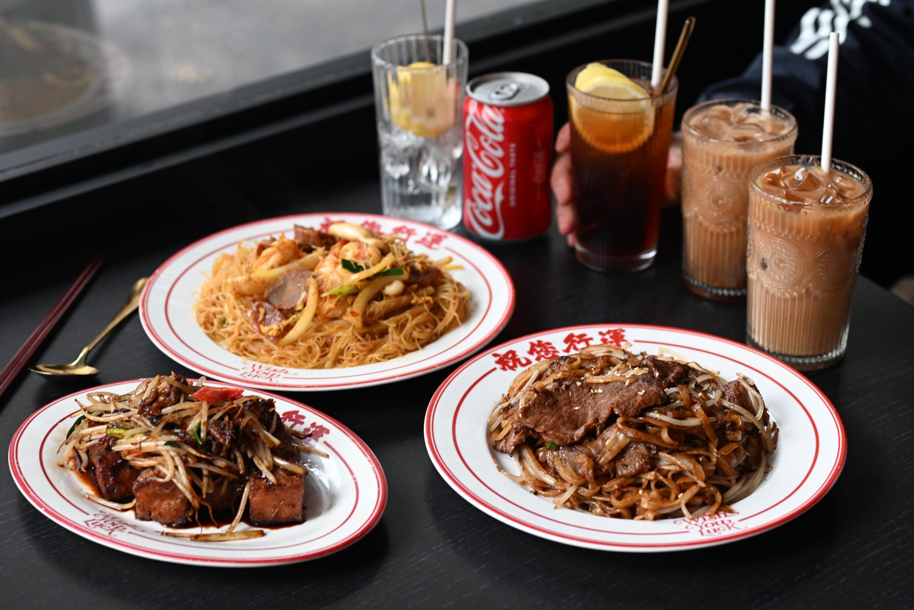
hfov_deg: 27.0
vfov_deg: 18.2
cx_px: 457
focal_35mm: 75
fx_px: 1904
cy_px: 305
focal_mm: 50
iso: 450
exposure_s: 1/160
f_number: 3.2
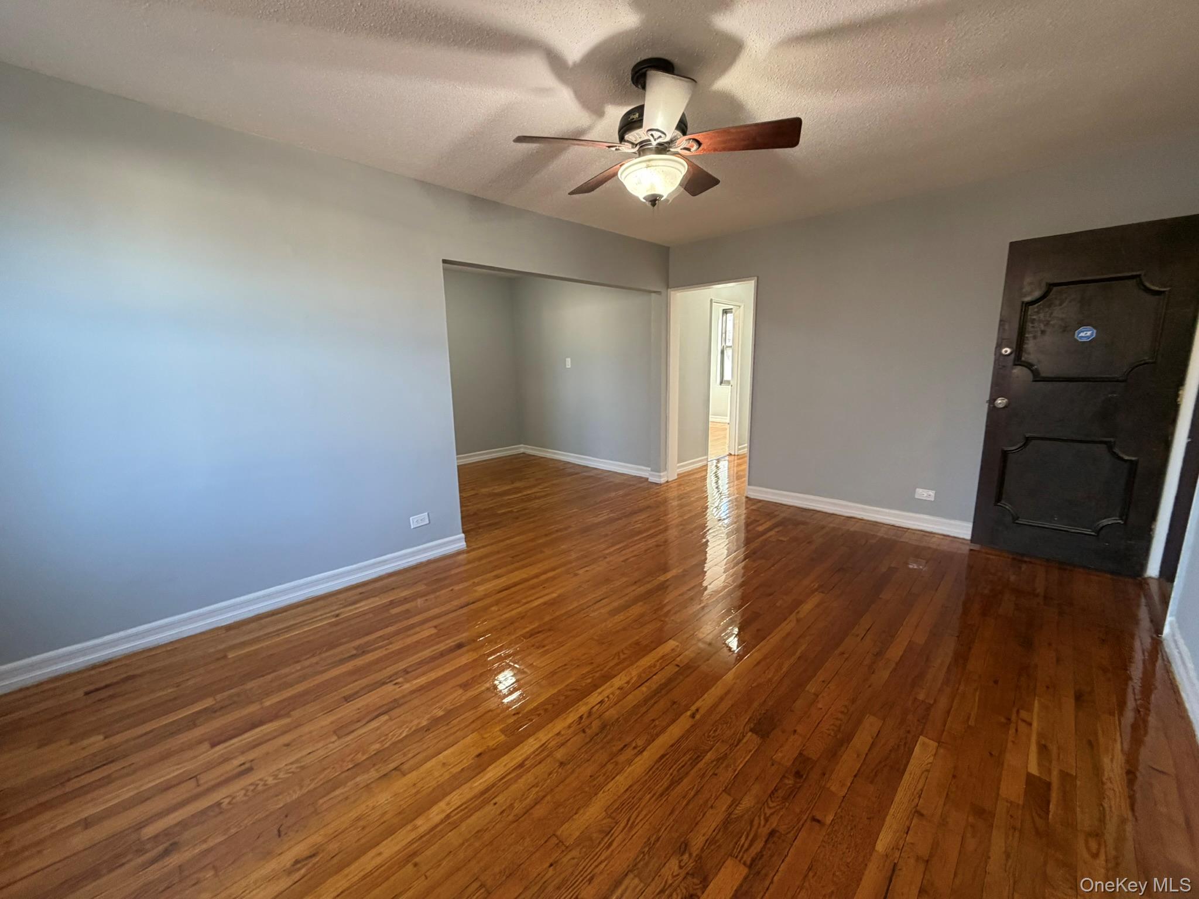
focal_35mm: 14
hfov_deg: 102.1
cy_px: 450
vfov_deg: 85.7
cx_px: 600
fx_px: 485
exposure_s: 1/60
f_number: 2.2
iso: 320
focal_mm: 2.22
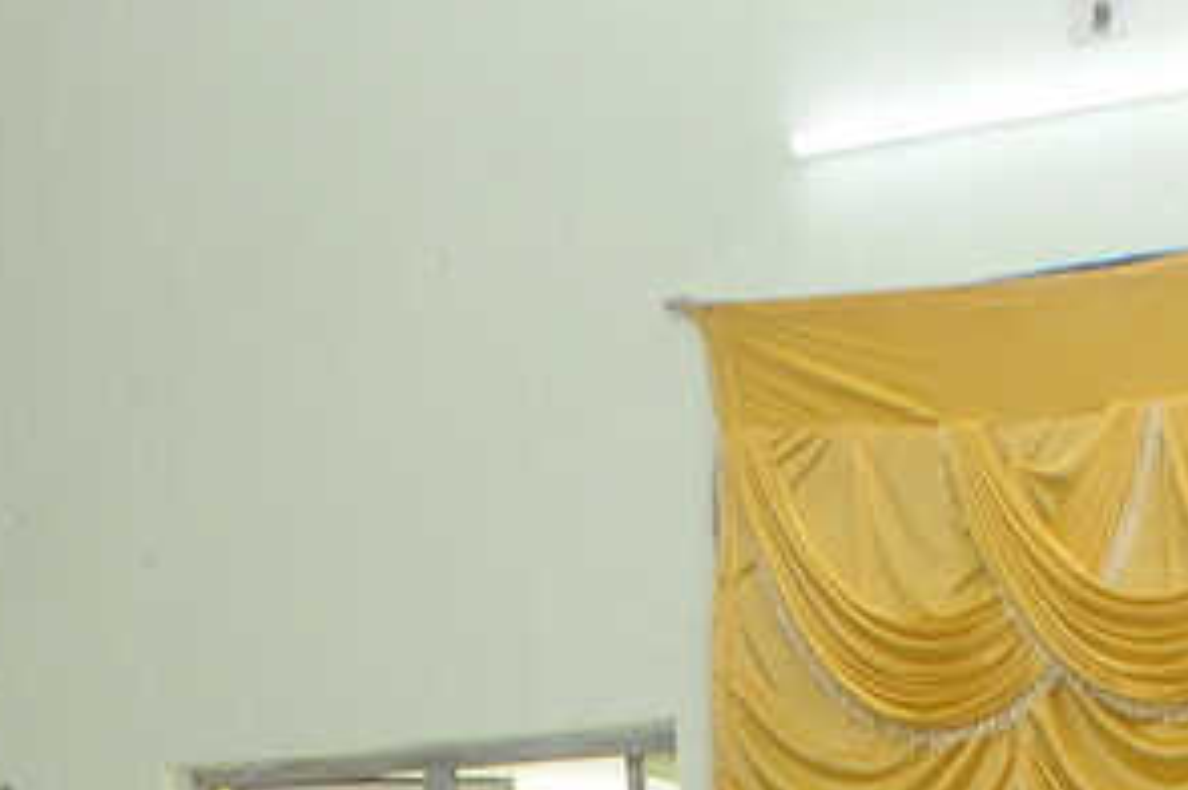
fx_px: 3857
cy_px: 1282
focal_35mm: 117
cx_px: 1293
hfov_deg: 17.0
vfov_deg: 11.1
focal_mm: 18
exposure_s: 1/125
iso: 500
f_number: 4.5
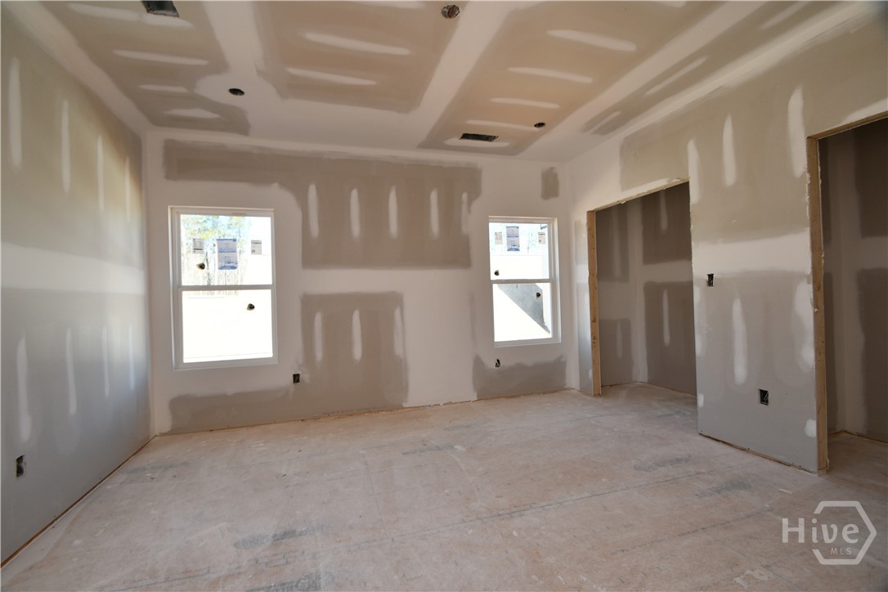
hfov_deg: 100.4
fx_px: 370
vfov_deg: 77.3
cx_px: 444
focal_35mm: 15
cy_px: 296
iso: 200
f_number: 5
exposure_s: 1/100
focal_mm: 10
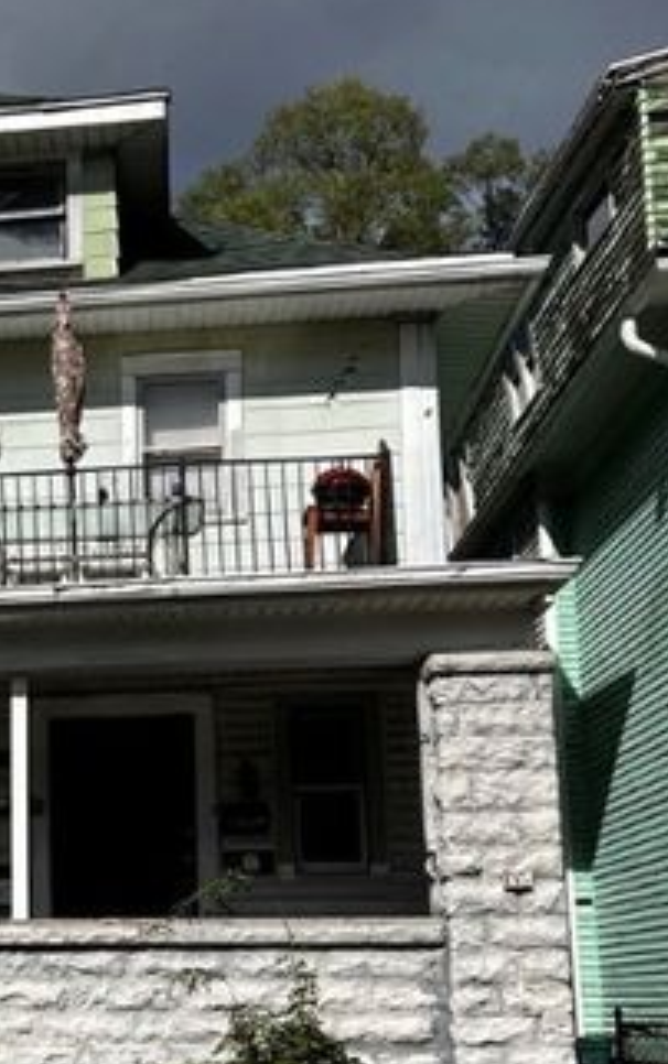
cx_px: -83
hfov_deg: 21.5
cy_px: 765
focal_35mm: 57
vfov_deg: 35.1
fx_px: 1656
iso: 50
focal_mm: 5.7
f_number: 1.5
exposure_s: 1/6579
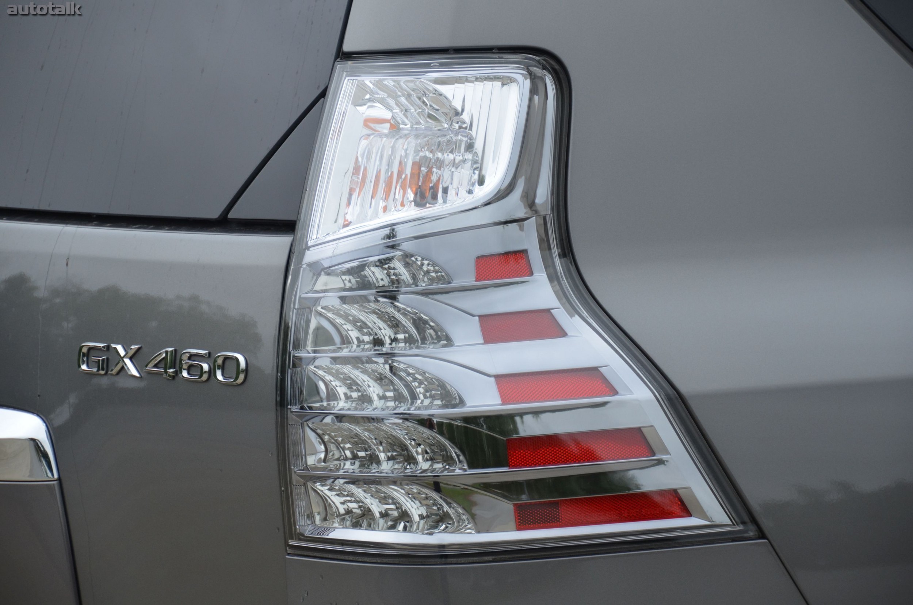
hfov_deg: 12.3
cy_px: 302
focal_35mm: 168
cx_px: 456
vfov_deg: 8.1
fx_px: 4252
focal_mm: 112
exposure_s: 1/1000
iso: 450
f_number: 5.3
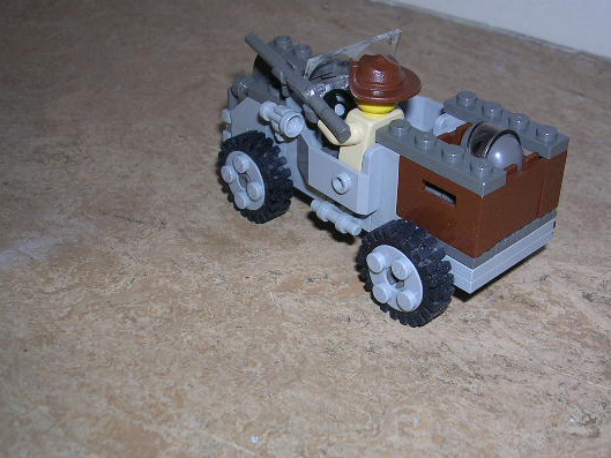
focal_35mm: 46
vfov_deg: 31.5
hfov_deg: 41.1
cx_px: 356
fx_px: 812
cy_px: 210
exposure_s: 1/60.1
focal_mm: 5.8
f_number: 2.8
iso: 50
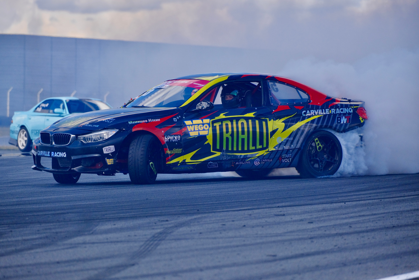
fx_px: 4341
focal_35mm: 373
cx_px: 210
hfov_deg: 5.5
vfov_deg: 3.7
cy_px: 140
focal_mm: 248.9
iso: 640
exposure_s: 1/3500
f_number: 5.6
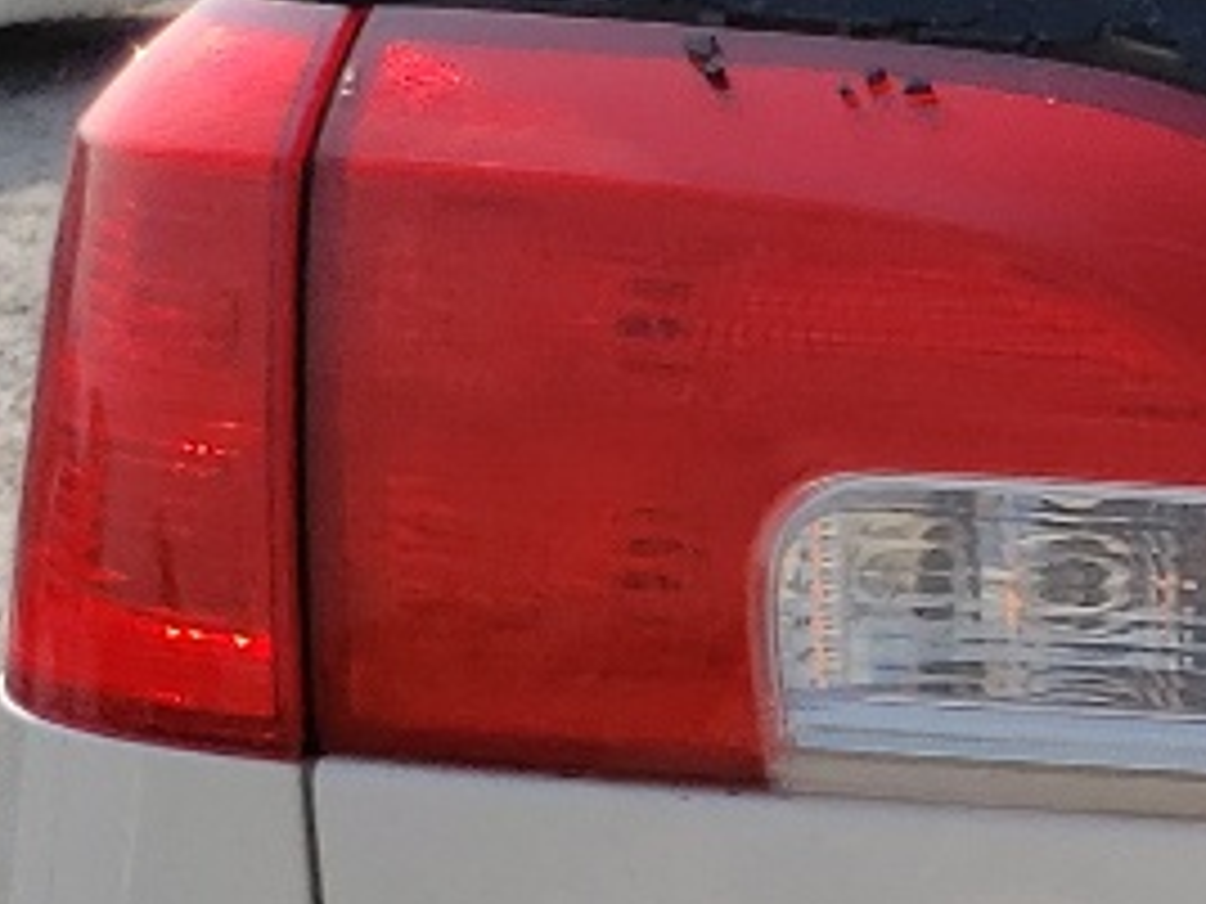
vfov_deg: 9.5
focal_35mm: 155
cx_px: 2862
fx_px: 5400
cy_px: 895
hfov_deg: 10.9
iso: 50
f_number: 1.5
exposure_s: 1/5000
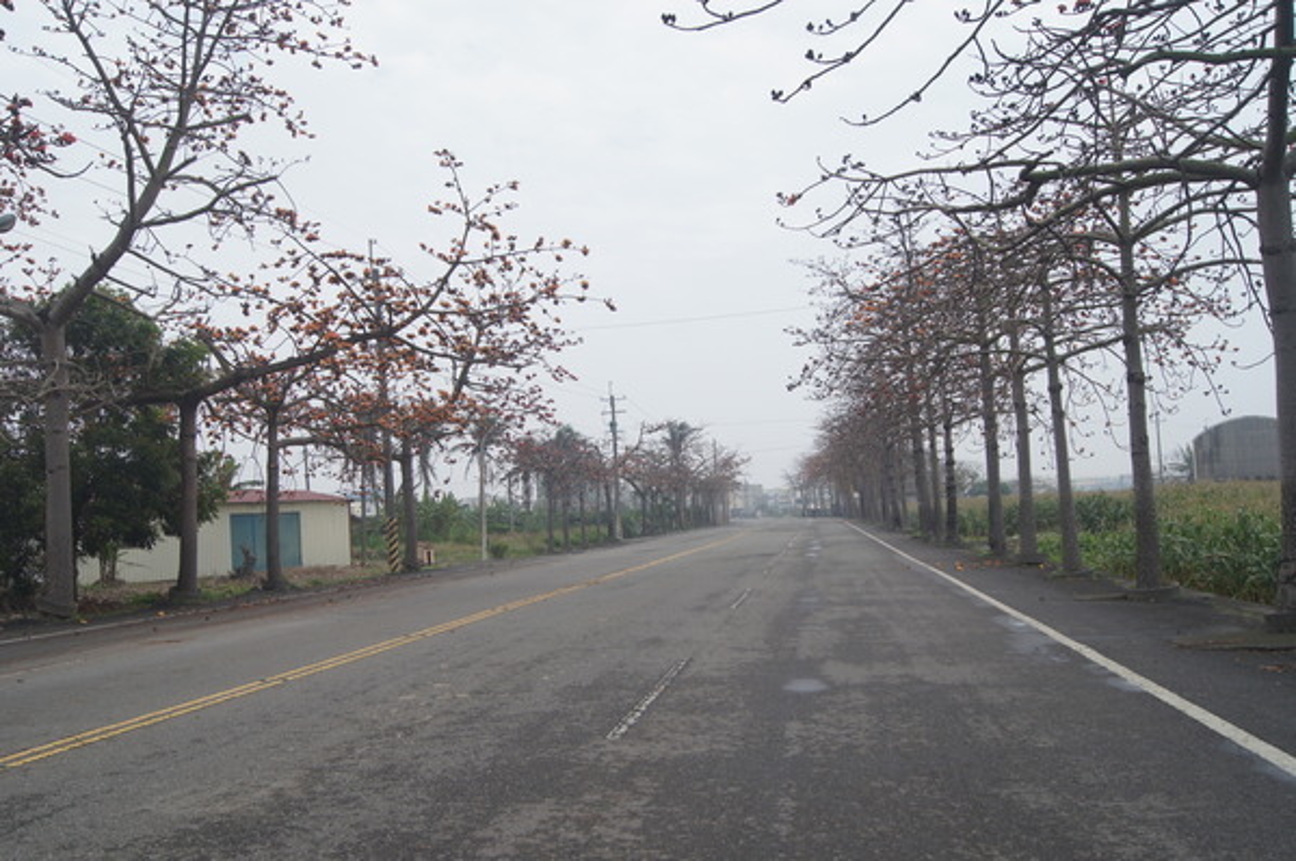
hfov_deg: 53.2
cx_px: 648
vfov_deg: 36.8
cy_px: 430
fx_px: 1295
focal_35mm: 36
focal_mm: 24
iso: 100
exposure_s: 1/160
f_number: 8
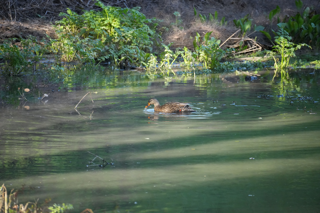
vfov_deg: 4.6
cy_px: 106
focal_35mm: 300
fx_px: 2666
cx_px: 160
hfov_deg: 6.9
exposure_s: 1/1250
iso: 5000
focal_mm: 300
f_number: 7.1
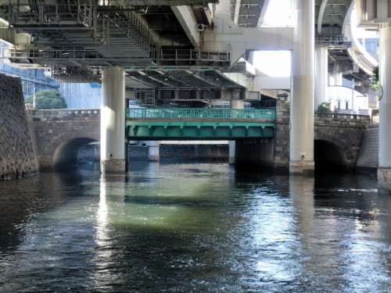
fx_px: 666
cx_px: 196
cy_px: 146
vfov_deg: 24.8
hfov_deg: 32.7
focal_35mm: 59
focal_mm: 10.5
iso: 160
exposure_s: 1/60
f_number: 3.8
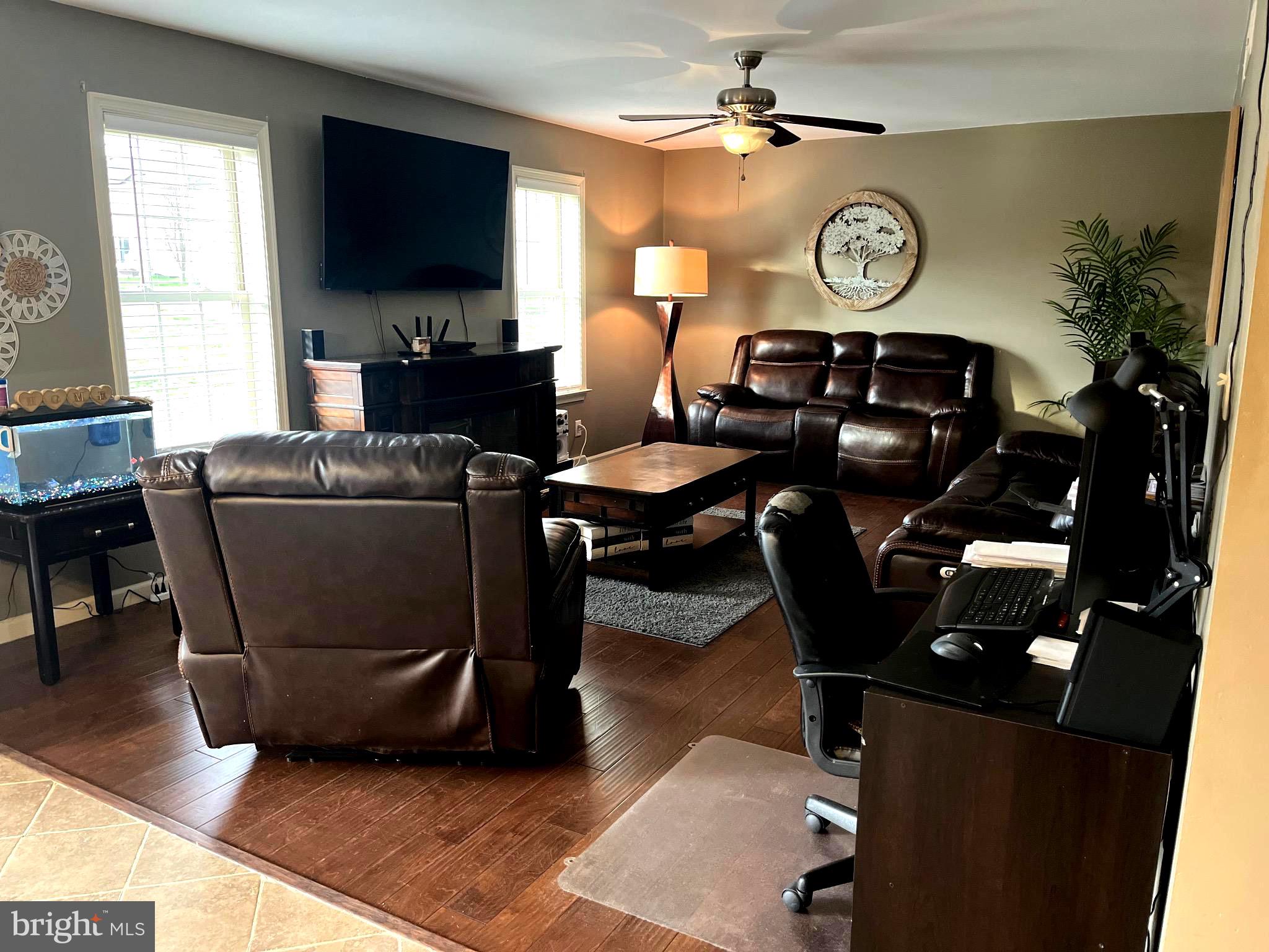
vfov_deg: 53.1
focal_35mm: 26
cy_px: 476
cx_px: 634
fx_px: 953
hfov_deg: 67.3
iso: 250
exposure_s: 1/60
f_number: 1.6
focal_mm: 5.1
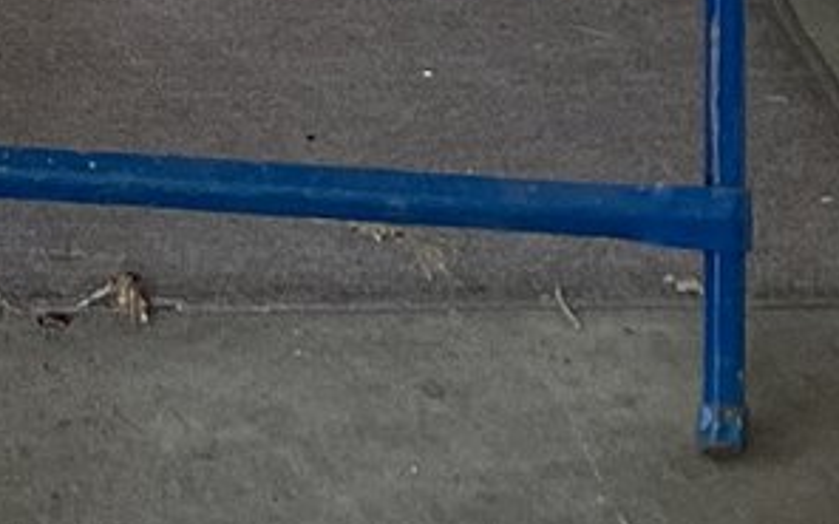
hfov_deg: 11.7
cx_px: -594
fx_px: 3841
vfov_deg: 7.5
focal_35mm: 168
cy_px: -477
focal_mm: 3.3
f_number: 2.4
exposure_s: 1/120
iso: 64
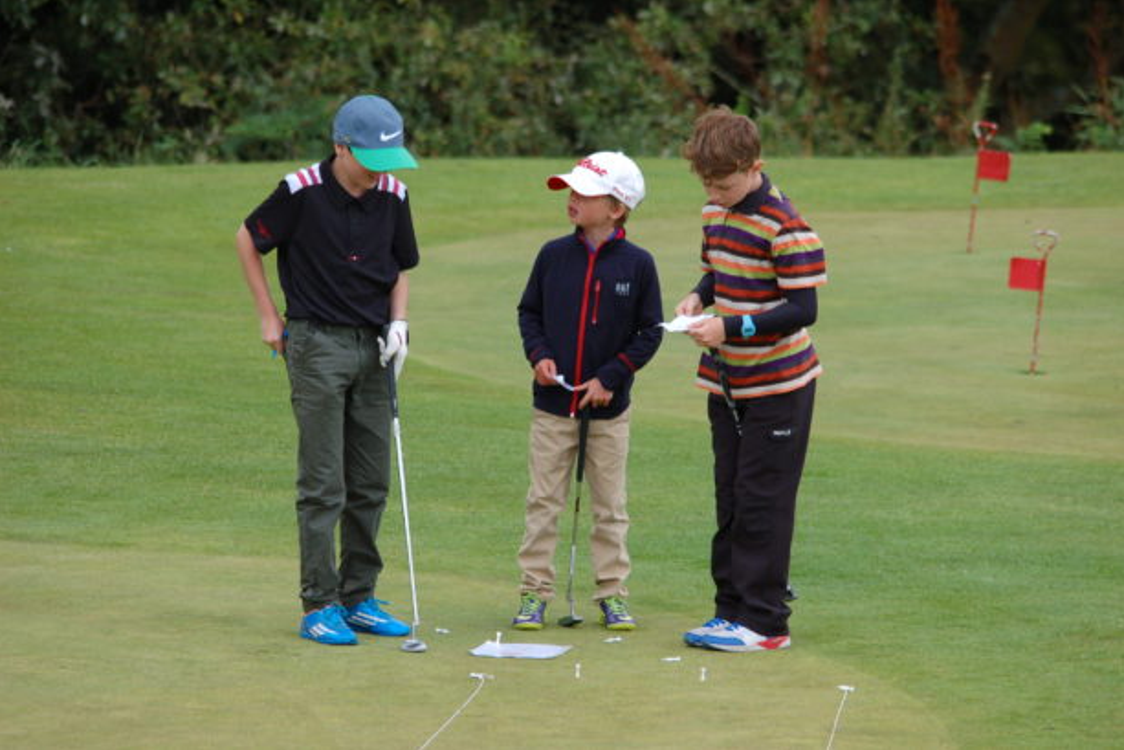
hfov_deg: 4.5
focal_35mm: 454
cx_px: 567
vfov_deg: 3.0
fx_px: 14177
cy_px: 375
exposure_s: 1/250
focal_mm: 300
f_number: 6.3
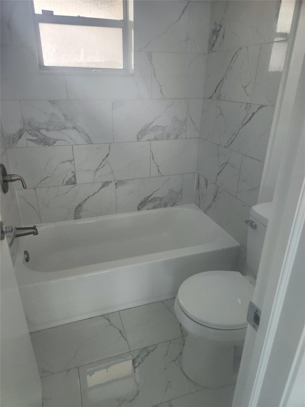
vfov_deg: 73.9
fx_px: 270
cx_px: 152
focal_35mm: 23
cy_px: 204
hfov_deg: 58.9
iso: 200
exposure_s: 1/120
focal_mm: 5.4
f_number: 1.8
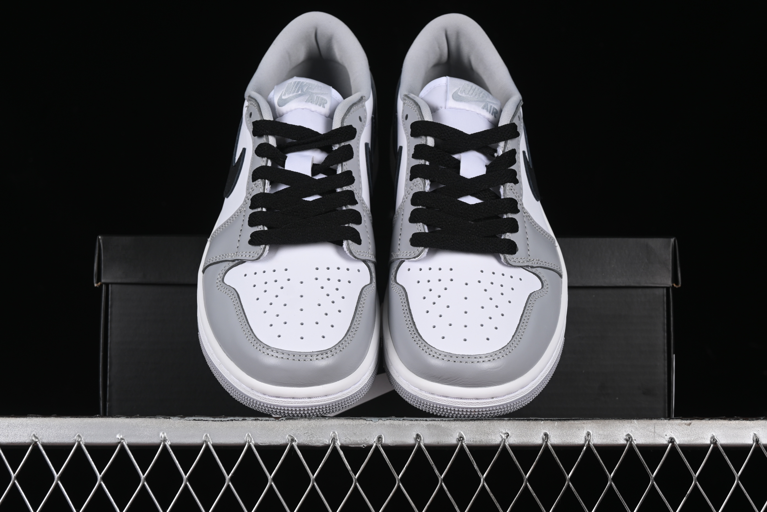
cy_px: 256
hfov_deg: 27.0
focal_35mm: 75
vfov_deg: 18.2
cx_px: 384
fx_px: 1598
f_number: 8
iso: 160
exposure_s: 1/80
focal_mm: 50
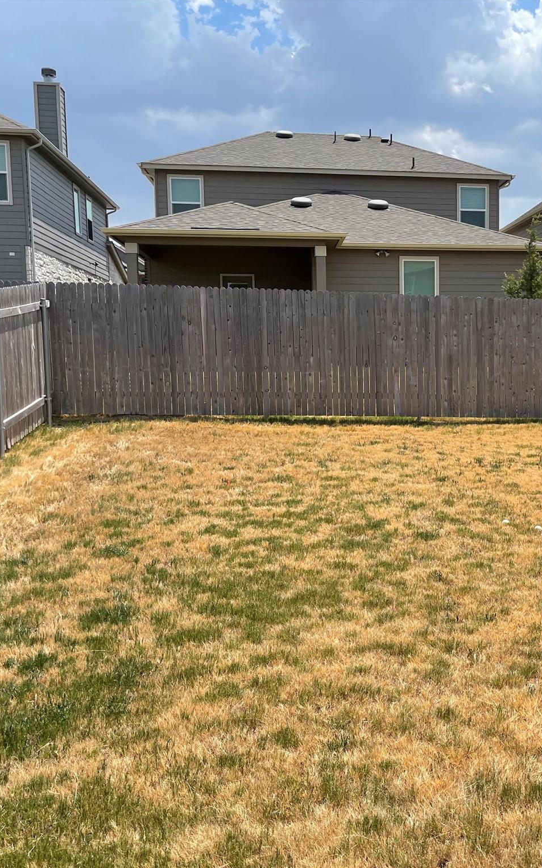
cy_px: 435
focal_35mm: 37
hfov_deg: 33.5
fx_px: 875
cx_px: 432
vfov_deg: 52.8
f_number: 1.6
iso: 32
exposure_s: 1/3559
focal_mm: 5.1
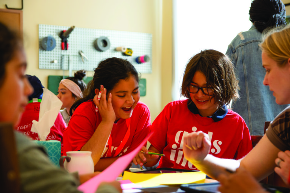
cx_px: 145
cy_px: 96
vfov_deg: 18.2
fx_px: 604
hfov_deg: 27.0
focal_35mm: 75
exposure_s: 1/320
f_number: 2.8
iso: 640
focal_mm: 50
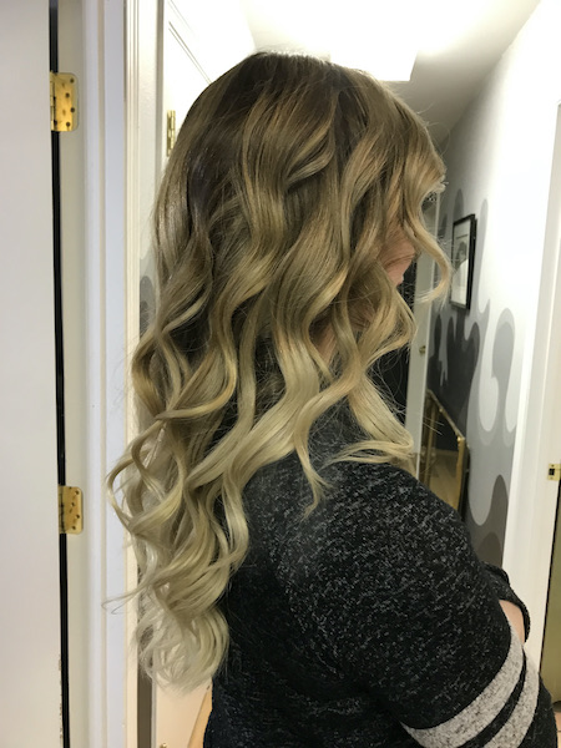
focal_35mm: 28
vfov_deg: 63.4
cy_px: 374
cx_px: 280
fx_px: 605
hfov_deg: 49.7
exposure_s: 1/15
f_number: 1.8
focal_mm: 3.99
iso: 50
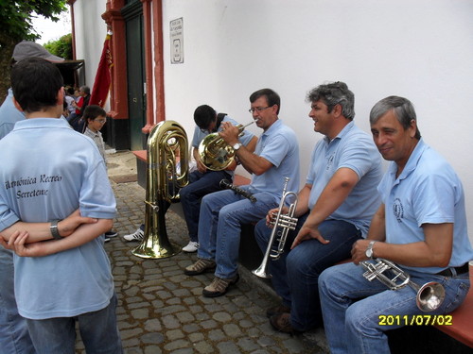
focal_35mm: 35
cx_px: 236
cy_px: 177
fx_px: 478
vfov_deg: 40.7
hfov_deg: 52.6
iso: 100
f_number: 8.4
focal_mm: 6.3
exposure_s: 1/125
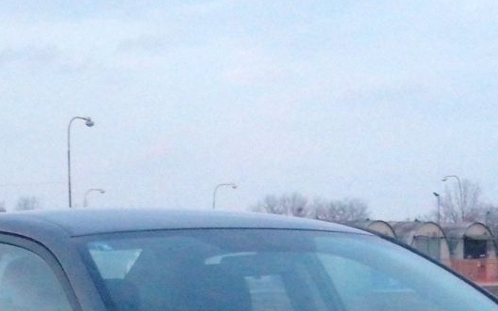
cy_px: 419
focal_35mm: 147
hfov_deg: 14.2
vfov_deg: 8.8
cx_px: 270
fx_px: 1995
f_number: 3.2
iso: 800
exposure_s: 1/18
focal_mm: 7.9
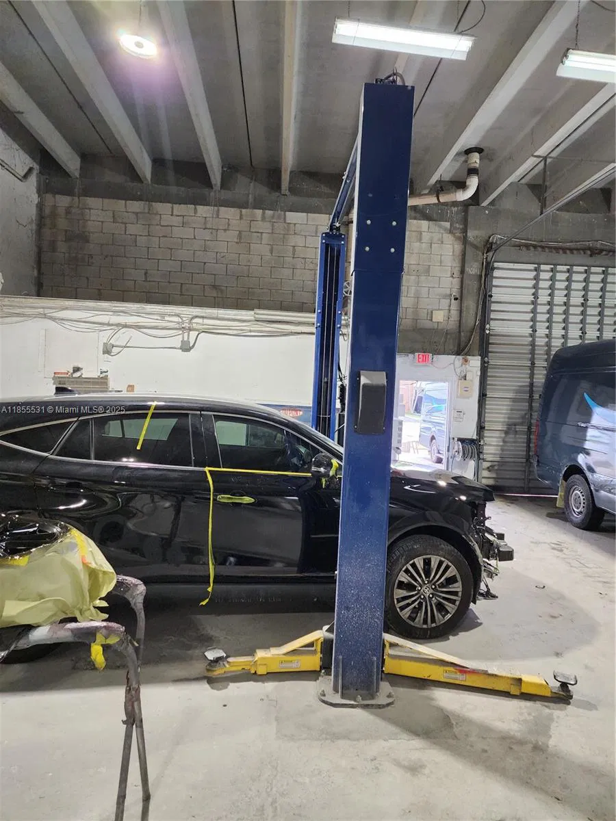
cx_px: 308
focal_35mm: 23
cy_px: 410
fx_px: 546
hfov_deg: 58.9
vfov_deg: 73.9
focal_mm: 6.4
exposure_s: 1/120
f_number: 1.8
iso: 250
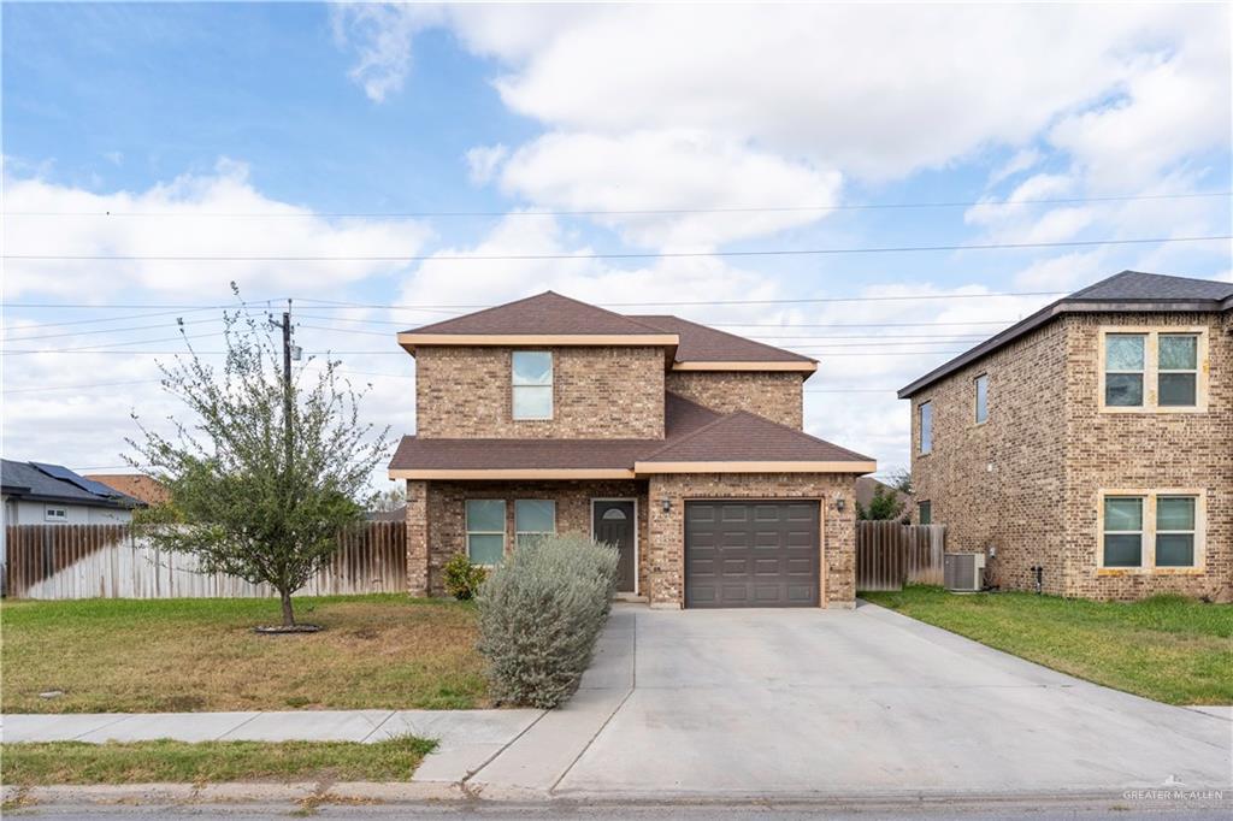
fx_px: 822
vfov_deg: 53.1
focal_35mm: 24
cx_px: 616
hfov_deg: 73.8
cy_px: 410
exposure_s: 1/8000
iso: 800
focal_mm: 24
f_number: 9
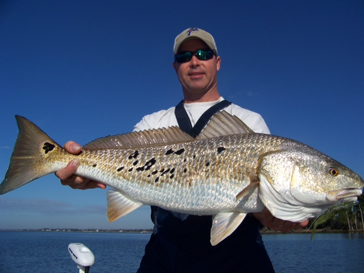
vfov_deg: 39.7
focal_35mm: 36
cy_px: 136
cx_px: 182
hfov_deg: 51.4
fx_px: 379
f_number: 4
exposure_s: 1/1250
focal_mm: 5.85
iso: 64
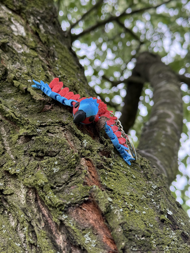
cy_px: 126
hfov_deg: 30.3
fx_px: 351
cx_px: 95
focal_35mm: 48
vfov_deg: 39.7
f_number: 1.78
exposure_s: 1/340
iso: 80
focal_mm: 6.76
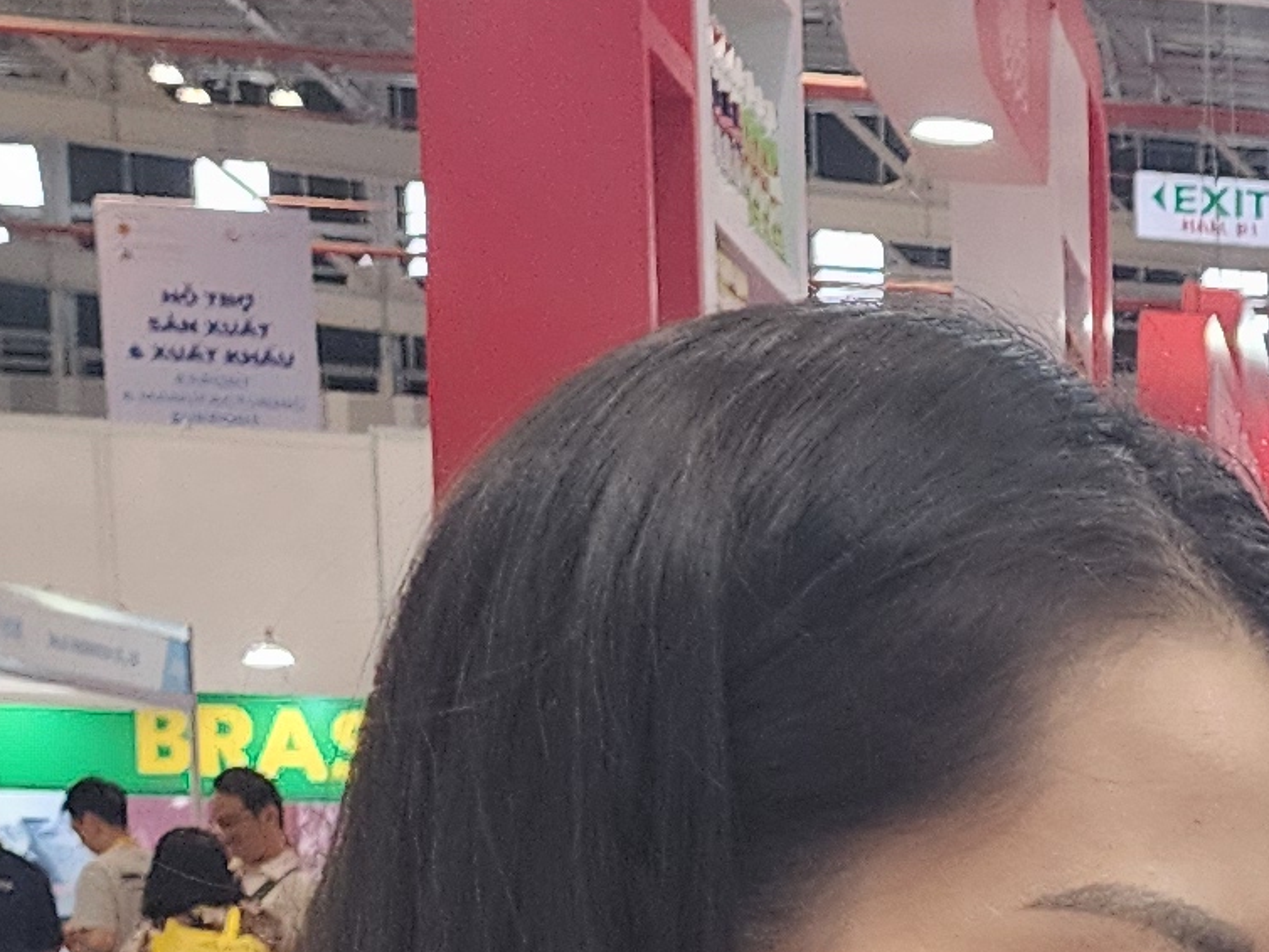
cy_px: 1751
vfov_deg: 11.3
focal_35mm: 122
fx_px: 4474
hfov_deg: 14.0
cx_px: 2419
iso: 160
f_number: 1.8
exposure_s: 1/100
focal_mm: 6.4
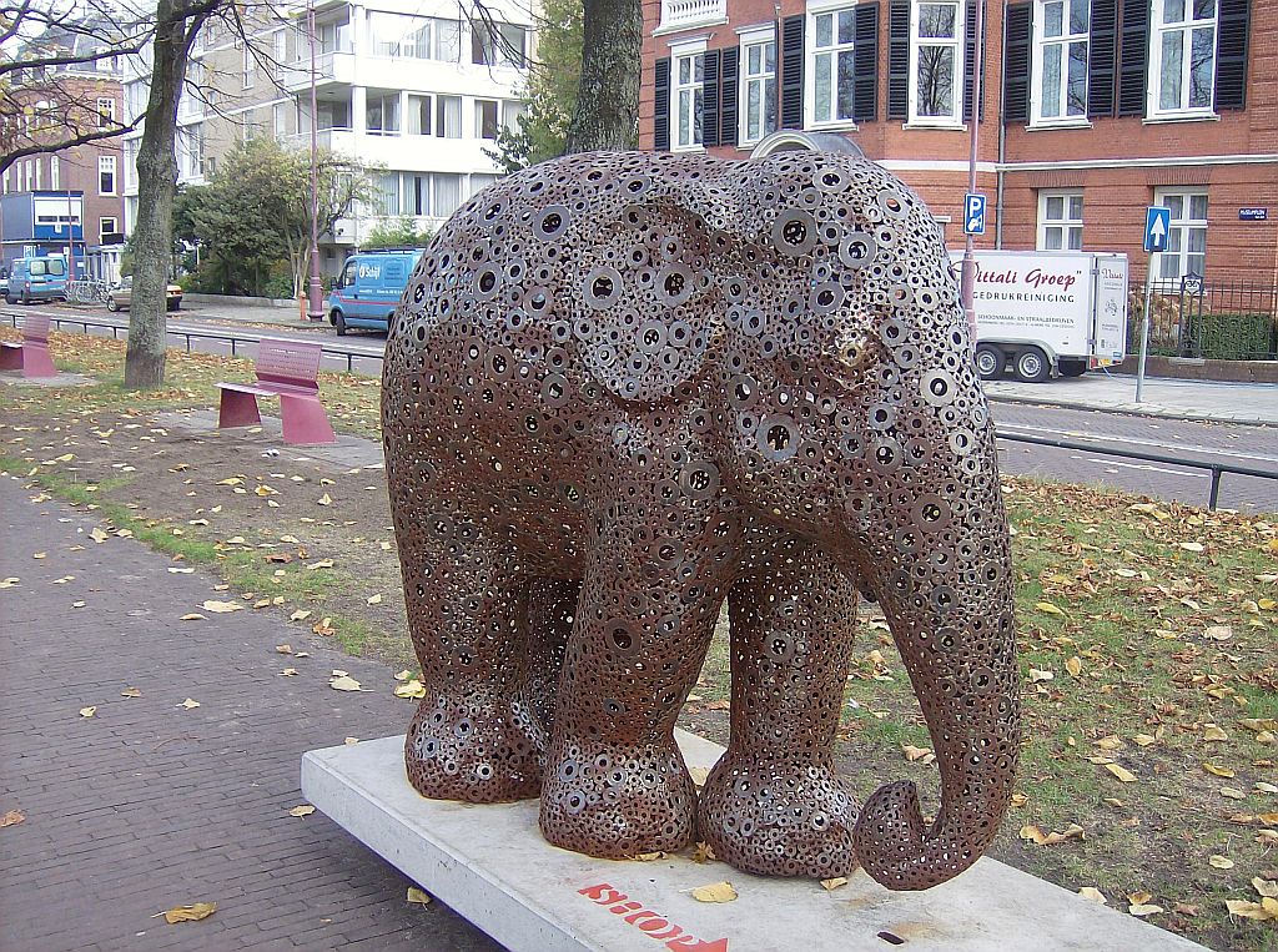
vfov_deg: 39.5
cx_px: 639
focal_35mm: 36
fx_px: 1326
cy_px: 476
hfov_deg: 51.5
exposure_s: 1/232
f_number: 2.8
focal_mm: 6
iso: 100
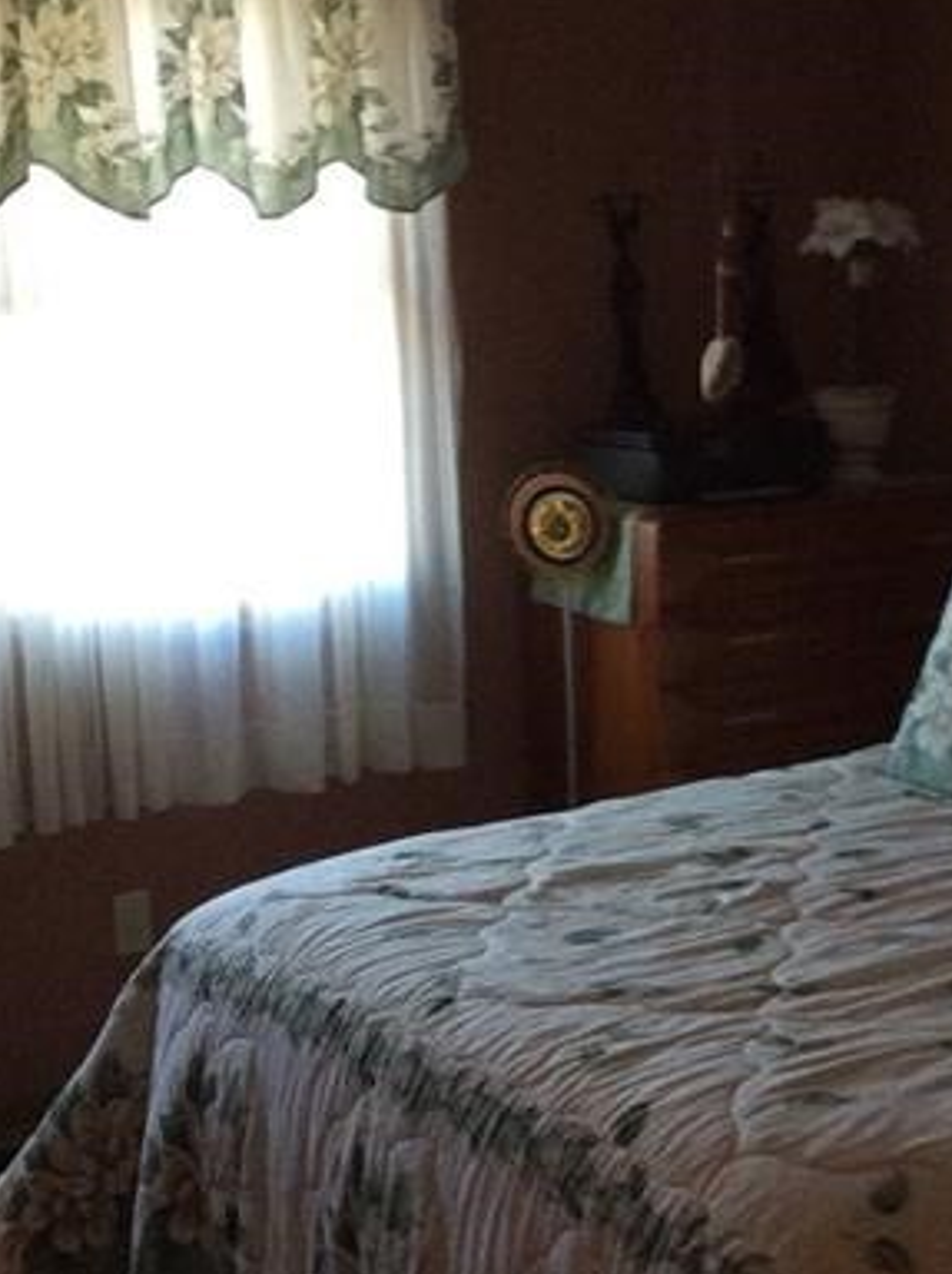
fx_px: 2352
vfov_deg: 30.3
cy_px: 607
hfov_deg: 22.8
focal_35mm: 64
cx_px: 612
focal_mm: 3.3
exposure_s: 1/24
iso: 125
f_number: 2.4
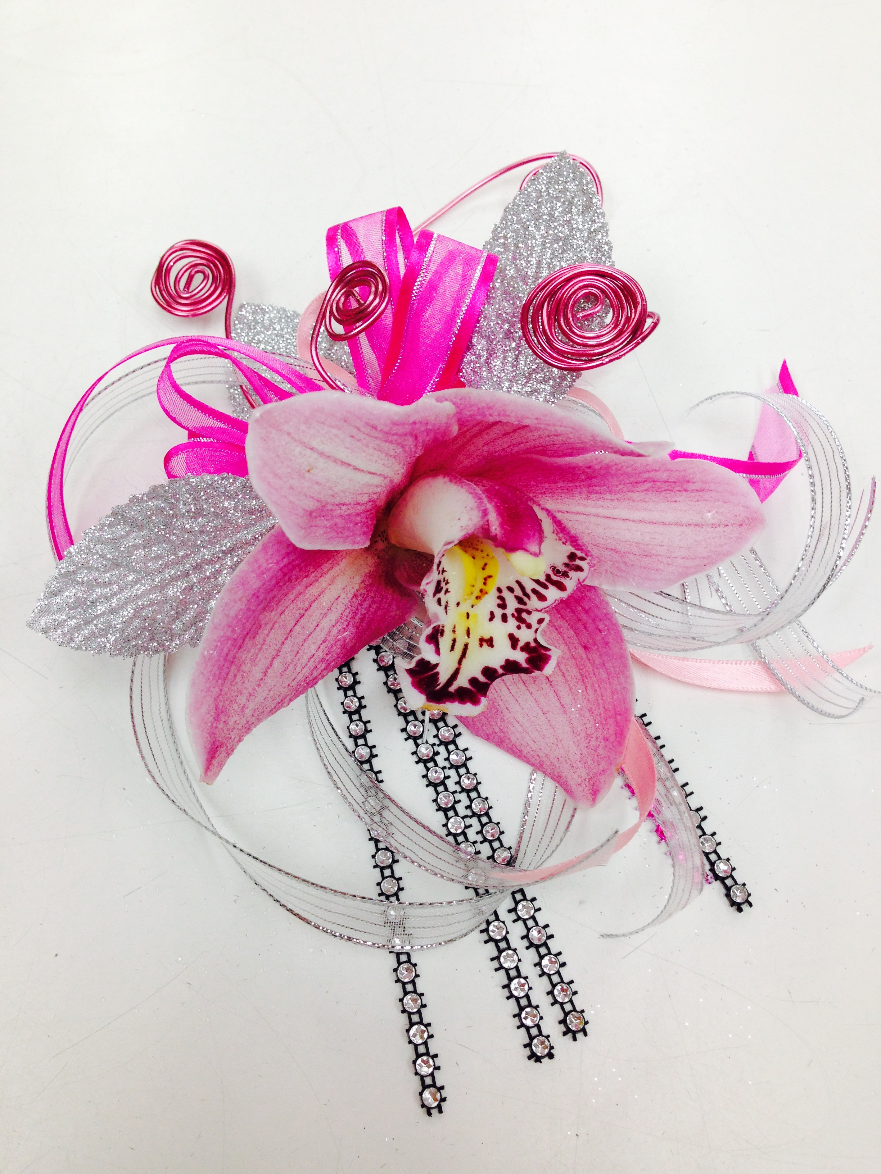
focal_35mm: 33
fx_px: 1120
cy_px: 587
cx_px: 440
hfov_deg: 42.9
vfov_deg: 55.4
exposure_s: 1/40
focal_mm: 4.12
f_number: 2.4
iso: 64
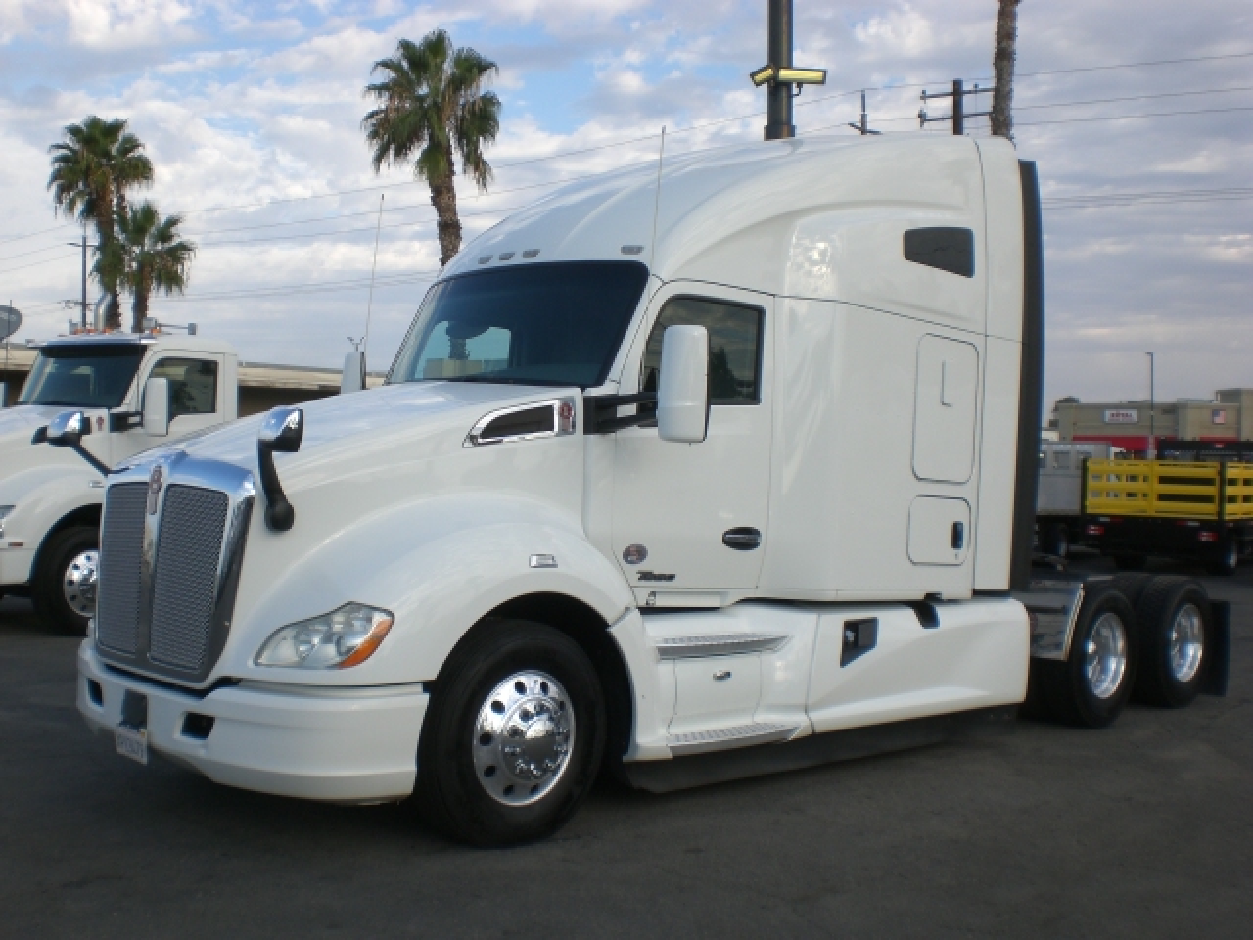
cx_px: 626
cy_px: 470
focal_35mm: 38
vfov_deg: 37.7
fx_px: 1375
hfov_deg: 49.0
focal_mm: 6.3
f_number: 4.4
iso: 50
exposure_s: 1/320
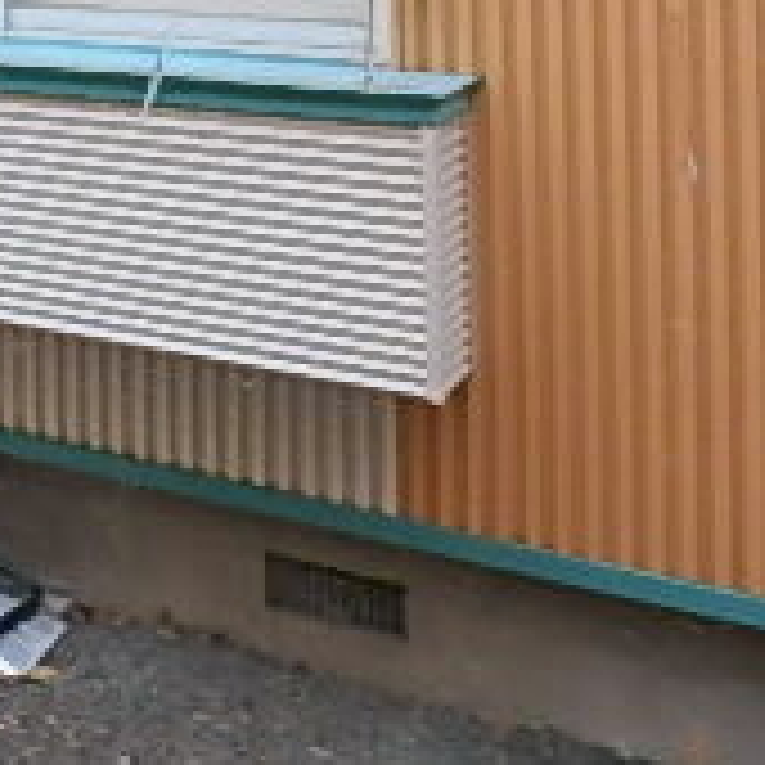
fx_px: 1750
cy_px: -194
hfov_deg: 18.7
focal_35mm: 70
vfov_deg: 22.4
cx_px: -634
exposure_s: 1/320
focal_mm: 3.7
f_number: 3.5
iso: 125
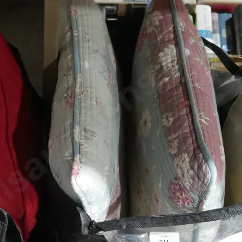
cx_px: 57
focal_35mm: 95
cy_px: 152
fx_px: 751
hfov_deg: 18.2
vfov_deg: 18.3
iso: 3200
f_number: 5.3
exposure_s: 1/40
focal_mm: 28
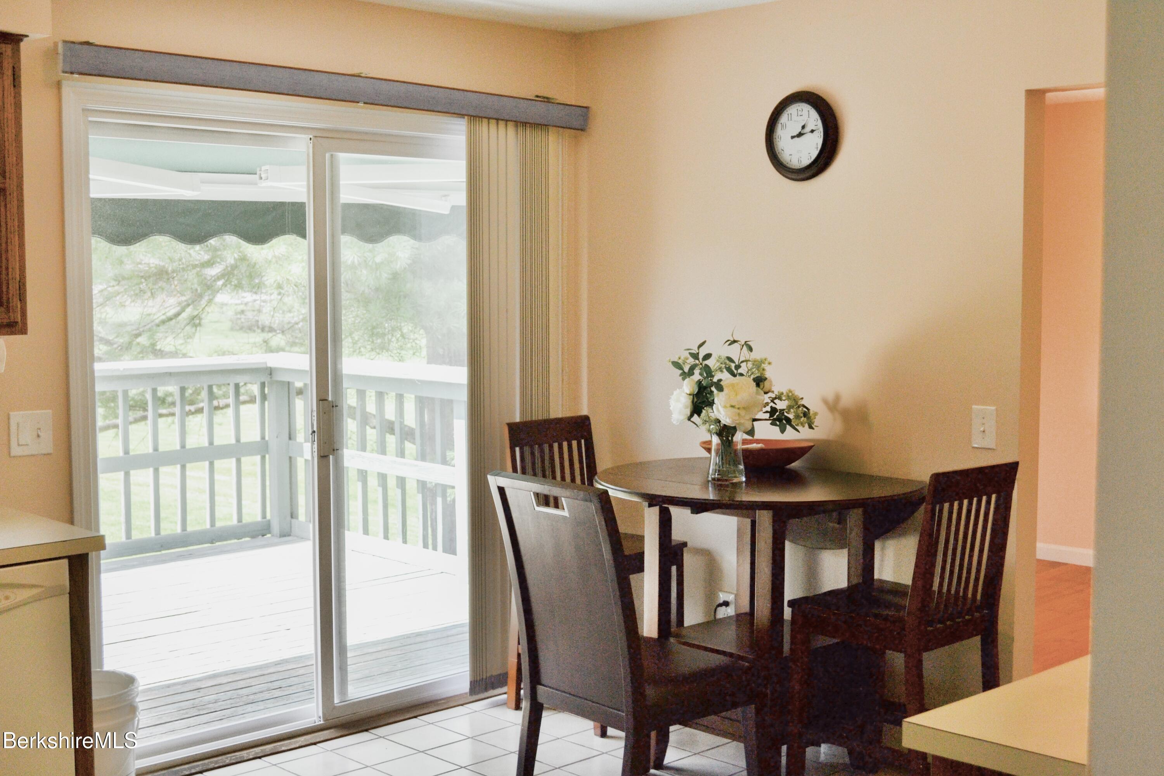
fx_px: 1455
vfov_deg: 29.9
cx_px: 582
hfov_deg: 43.6
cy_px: 388
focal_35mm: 45
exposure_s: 1/125
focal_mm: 30
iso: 320
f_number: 5.6
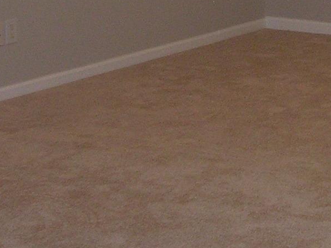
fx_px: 1243
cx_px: 403
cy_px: -68
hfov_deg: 14.6
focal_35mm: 130
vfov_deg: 11.1
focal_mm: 5.8
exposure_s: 1/60.1
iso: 74
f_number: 2.8
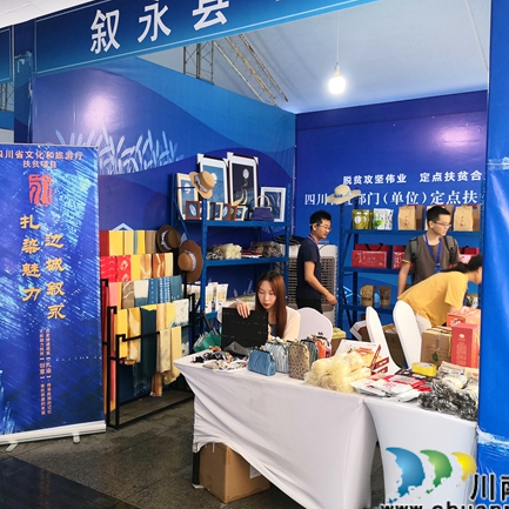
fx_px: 566
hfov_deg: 48.4
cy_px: 248
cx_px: 241
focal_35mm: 34
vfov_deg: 48.4
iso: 160
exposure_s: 1/33.3
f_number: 1.8
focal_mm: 4.75
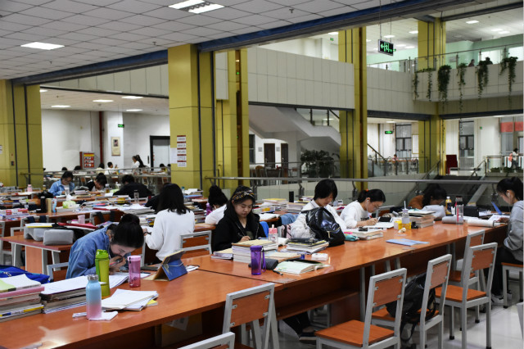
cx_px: 262
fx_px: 589
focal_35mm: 40
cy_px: 174
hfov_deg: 47.9
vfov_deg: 33.0
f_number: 4
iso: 2000
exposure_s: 1/60
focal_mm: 27
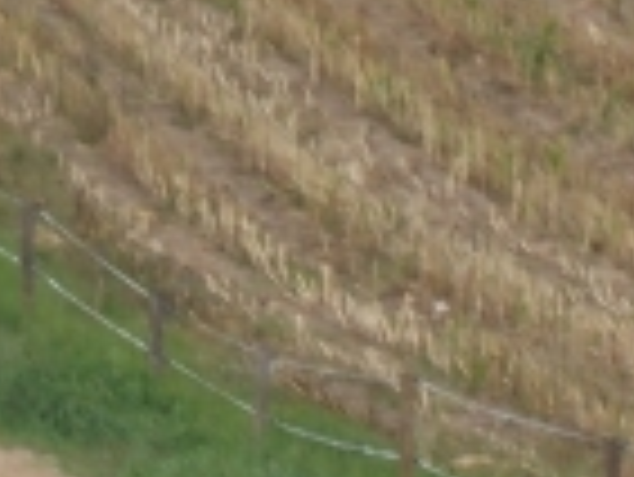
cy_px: -576
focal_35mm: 635
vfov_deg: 2.3
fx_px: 11640
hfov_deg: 3.1
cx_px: -198
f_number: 6.8
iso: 80
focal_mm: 20
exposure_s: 1/125
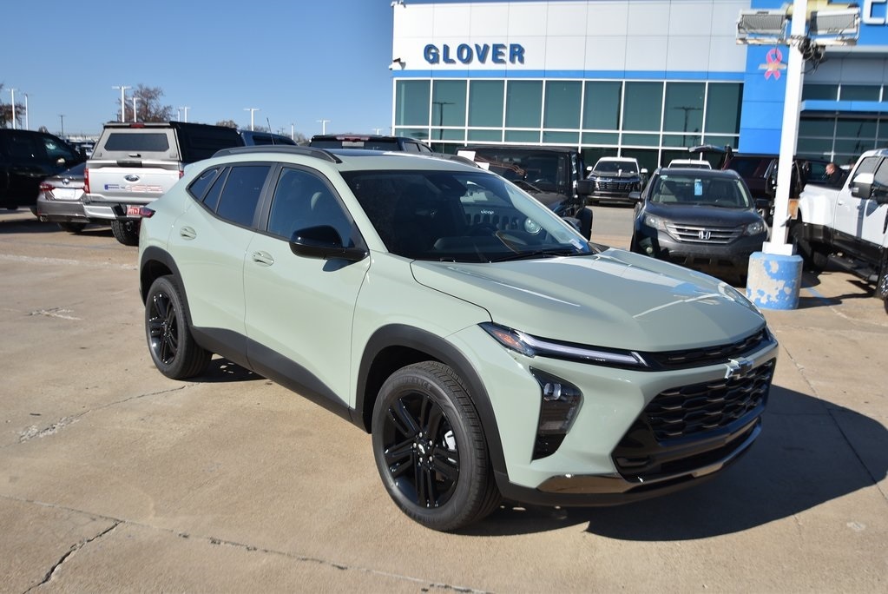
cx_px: 444
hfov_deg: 61.9
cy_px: 297
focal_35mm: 30
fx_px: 741
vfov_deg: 43.7
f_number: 4.5
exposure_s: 1/1000
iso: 100
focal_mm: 20
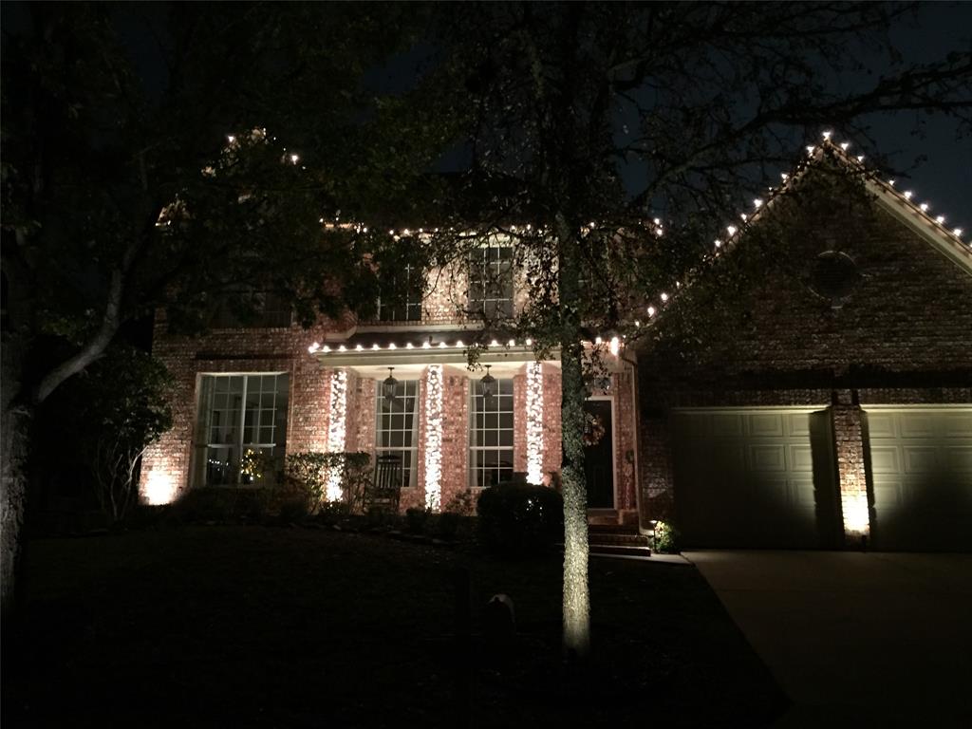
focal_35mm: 29
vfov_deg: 48.2
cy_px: 364
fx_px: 814
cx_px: 486
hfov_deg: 61.7
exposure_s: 1/15
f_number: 2.2
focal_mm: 4.15
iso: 500
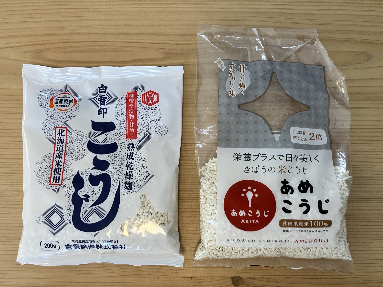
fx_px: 310
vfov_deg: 49.7
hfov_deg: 63.4
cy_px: 144
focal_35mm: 28
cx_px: 192
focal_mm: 3.99
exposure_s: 1/60
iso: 50
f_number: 1.8
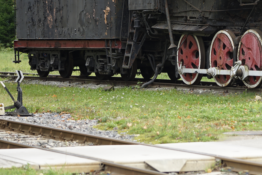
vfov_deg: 6.5
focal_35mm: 212
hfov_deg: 9.6
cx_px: 253
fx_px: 1543
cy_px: 27
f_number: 2.8
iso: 200
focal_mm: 90
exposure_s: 1/320
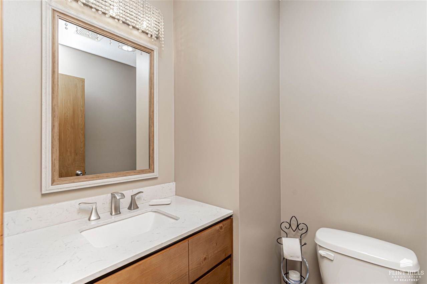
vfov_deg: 77.3
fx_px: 178
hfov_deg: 100.4
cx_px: 214
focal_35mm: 15
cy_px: 142
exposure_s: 1/60
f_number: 10
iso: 640
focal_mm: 10
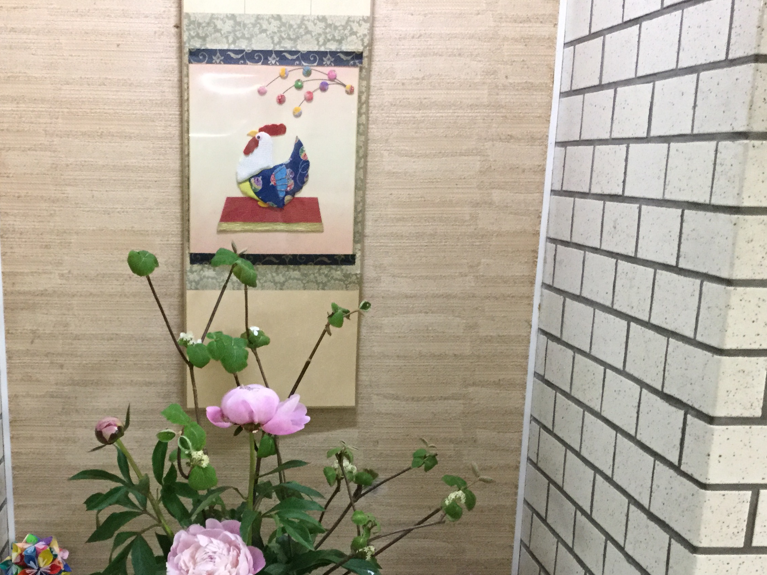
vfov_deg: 31.7
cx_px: 261
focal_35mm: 45
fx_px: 997
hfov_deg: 41.6
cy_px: 411
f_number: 2.4
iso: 200
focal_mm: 3.3
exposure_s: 1/15
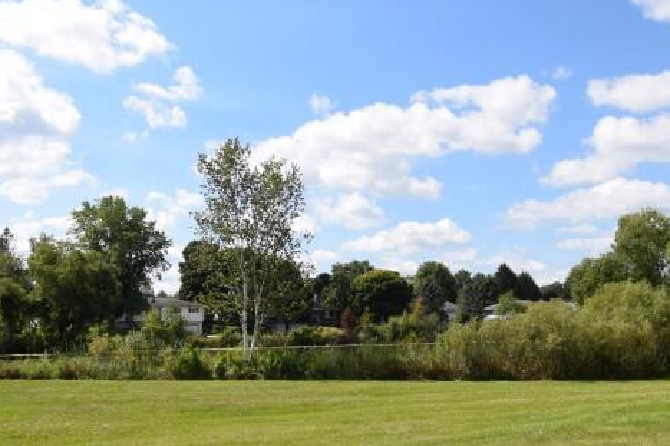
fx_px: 688
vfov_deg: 35.6
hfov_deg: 51.9
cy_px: 297
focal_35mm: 37
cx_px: 316
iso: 200
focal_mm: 10
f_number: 10
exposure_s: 1/400
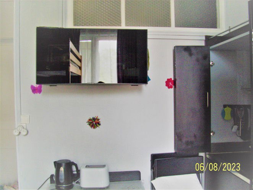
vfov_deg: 44.2
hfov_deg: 56.8
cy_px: 95
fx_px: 234
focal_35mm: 32
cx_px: 126
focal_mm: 5.7
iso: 160
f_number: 2.9
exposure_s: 1/13
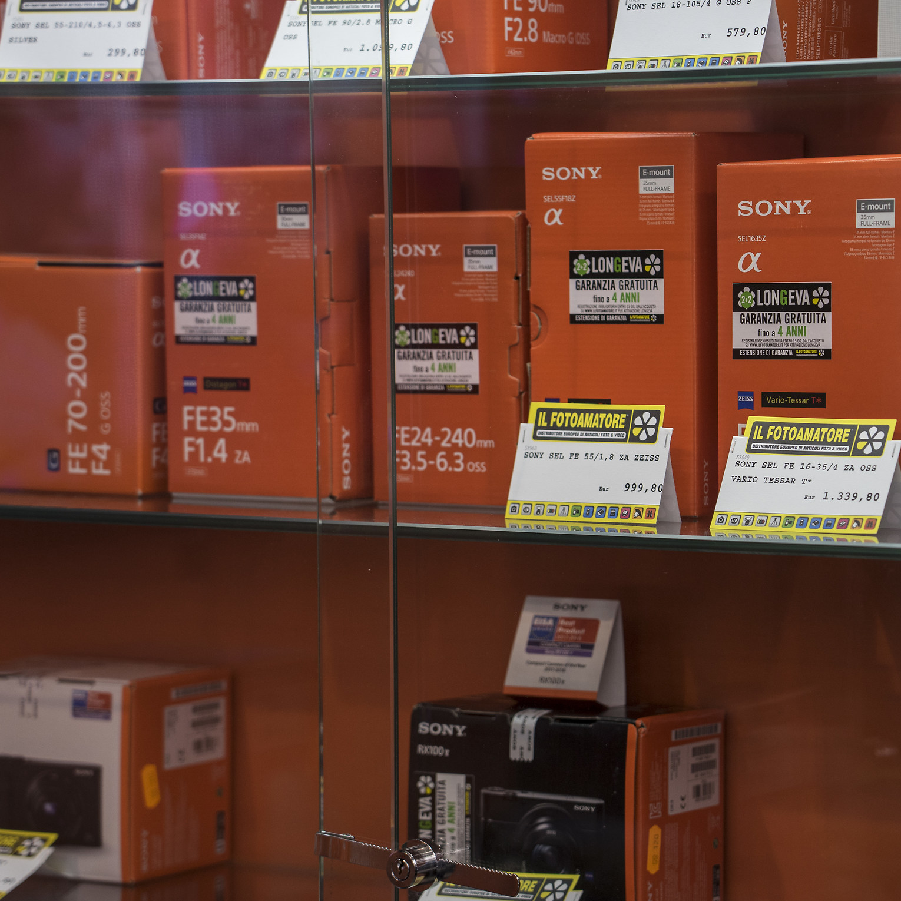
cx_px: 589
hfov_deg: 12.5
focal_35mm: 140
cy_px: 446
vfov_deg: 12.5
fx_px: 4123
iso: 500
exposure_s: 1/100
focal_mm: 105
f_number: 4
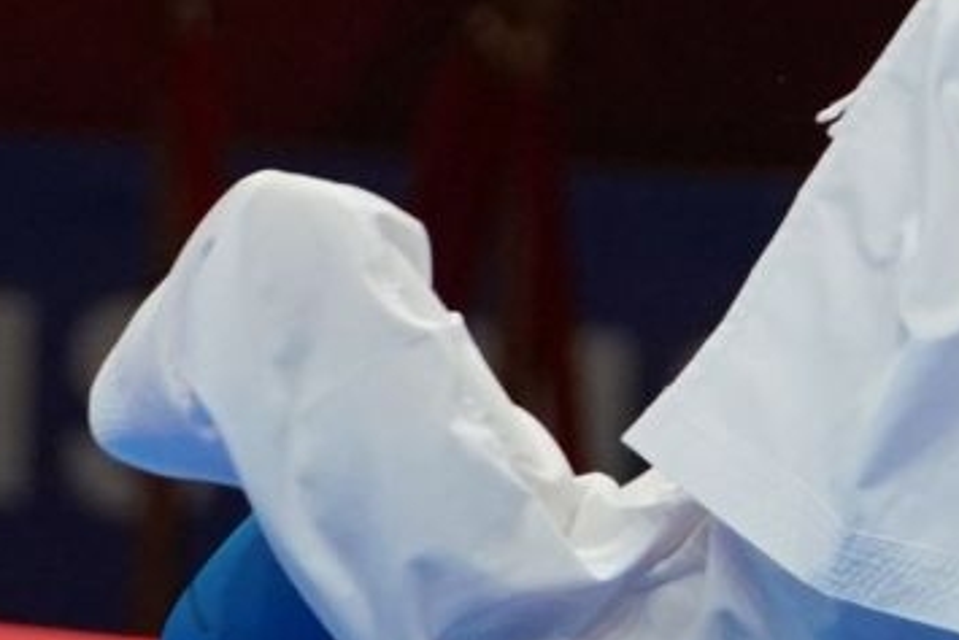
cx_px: 1386
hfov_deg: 1.6
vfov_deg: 1.0
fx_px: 35282
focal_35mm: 1324
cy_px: -348
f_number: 4
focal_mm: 174
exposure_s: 1/1000
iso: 2500
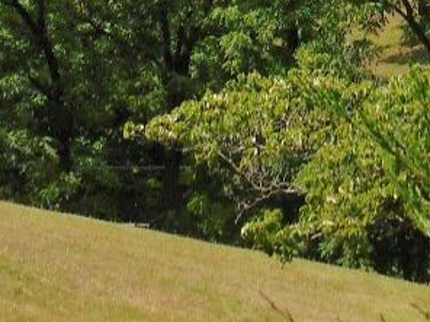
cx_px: 552
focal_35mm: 204
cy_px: -438
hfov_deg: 9.5
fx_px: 2534
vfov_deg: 6.9
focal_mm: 7.6
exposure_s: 1/800
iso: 80
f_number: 3.3
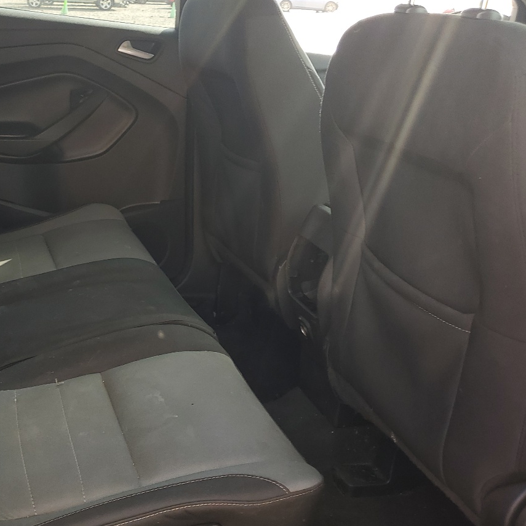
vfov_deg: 39.2
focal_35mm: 43
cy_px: 260
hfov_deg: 38.1
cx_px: 129
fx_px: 739
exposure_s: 1/227
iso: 50
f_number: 1.5
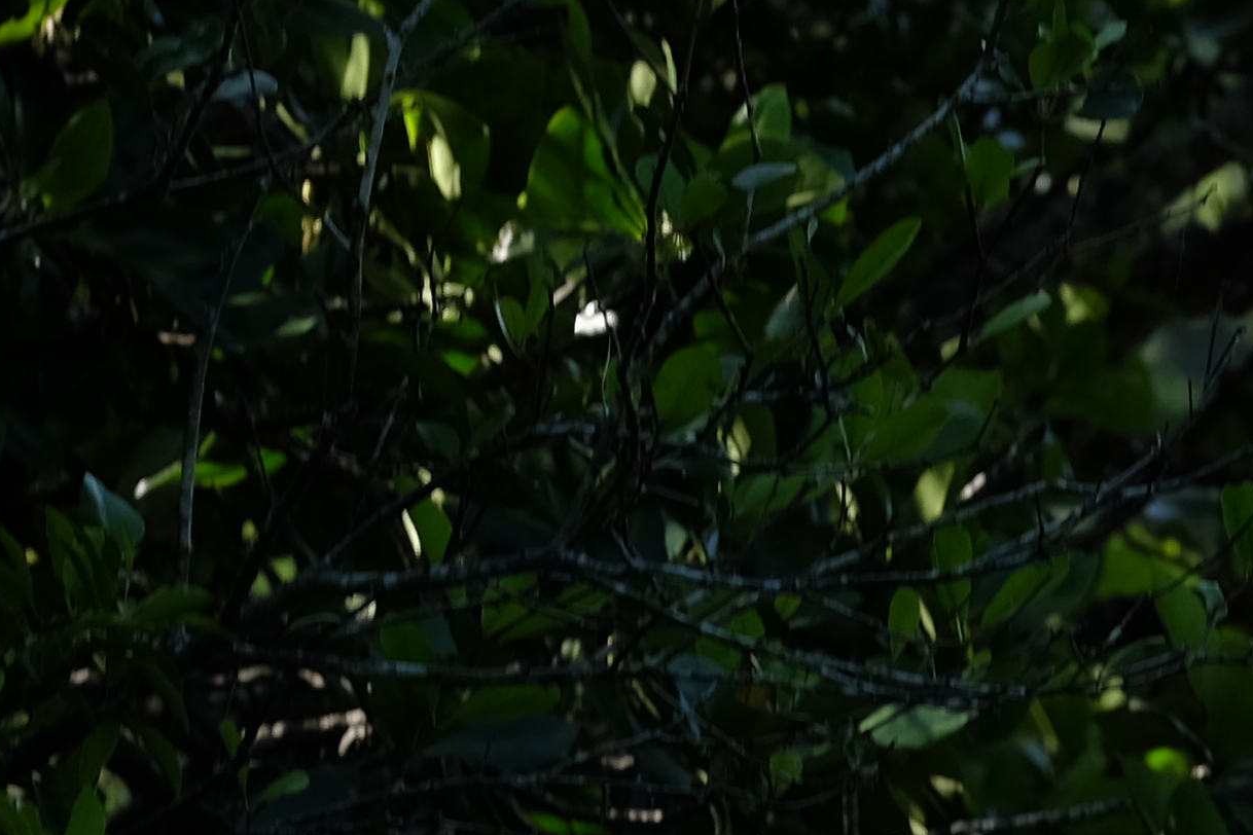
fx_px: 29374
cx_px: 1866
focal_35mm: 844
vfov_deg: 1.6
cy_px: 1643
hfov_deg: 2.4
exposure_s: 1/240
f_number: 5.6
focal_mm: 140
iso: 200
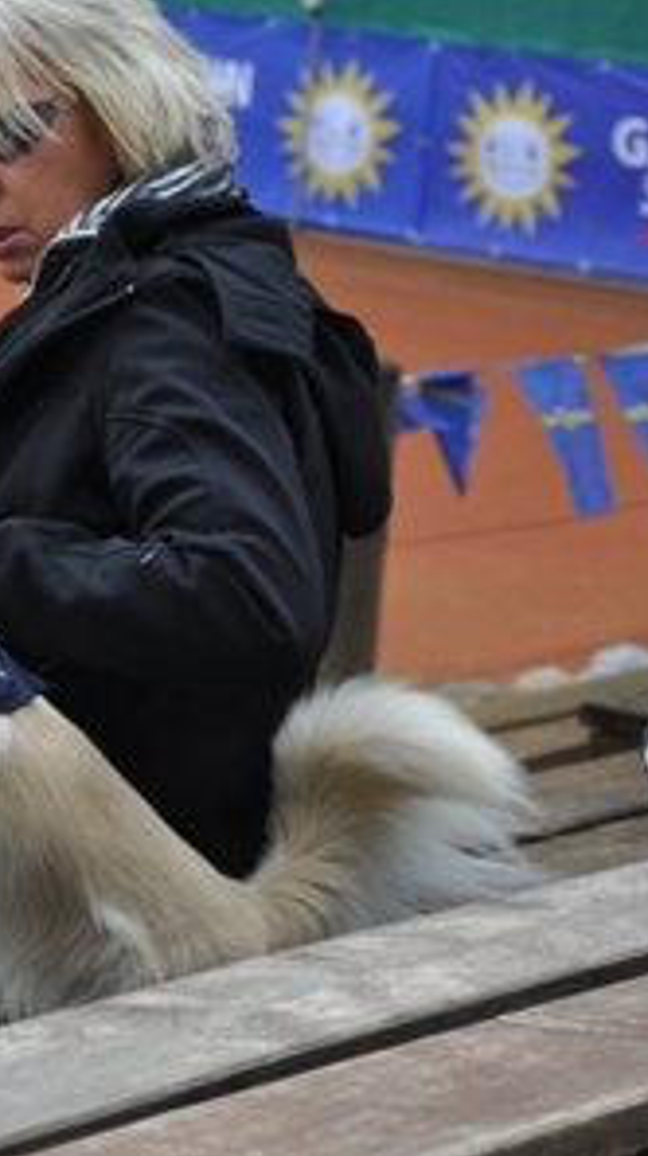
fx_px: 4807
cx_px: -82
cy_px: 578
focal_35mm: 157
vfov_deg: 13.7
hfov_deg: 7.7
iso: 200
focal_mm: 66
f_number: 6.3
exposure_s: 1/160
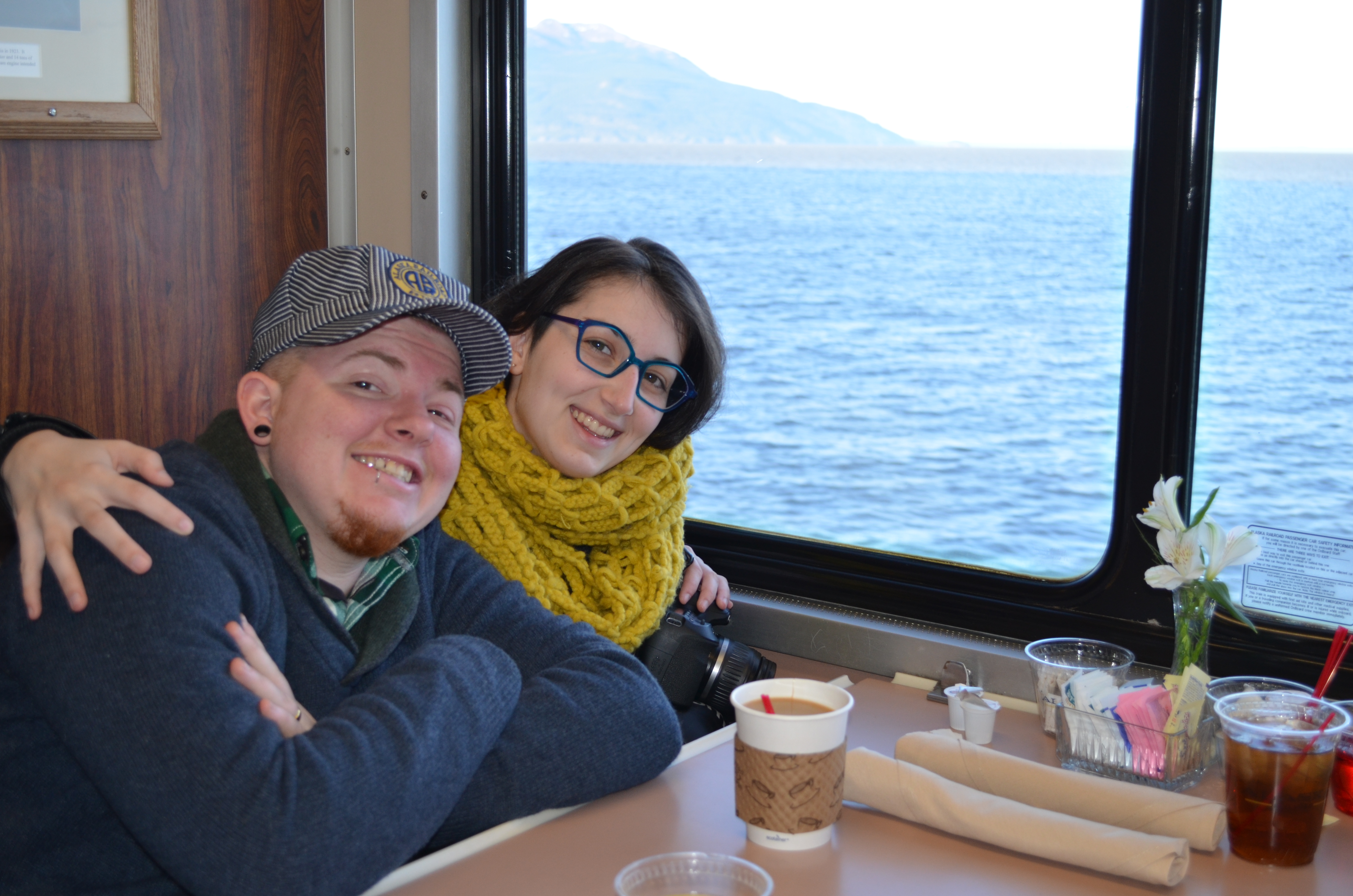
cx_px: 676
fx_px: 1800
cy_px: 448
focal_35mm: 48
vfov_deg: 28.0
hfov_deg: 41.2
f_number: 4.8
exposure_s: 1/125
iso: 360
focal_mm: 32
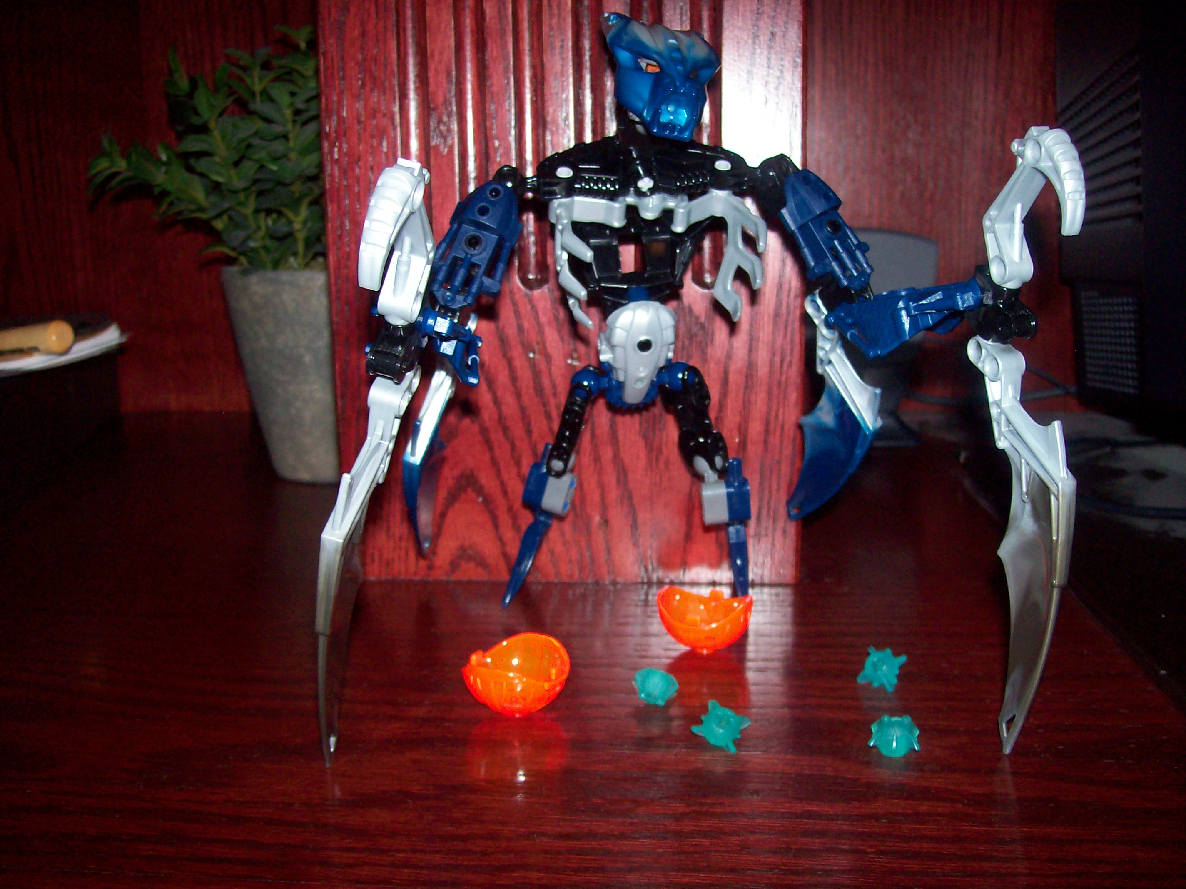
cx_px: 593
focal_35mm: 36
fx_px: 1233
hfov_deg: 51.4
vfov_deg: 39.6
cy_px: 444
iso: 80
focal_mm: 6
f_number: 2.7
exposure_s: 1/64
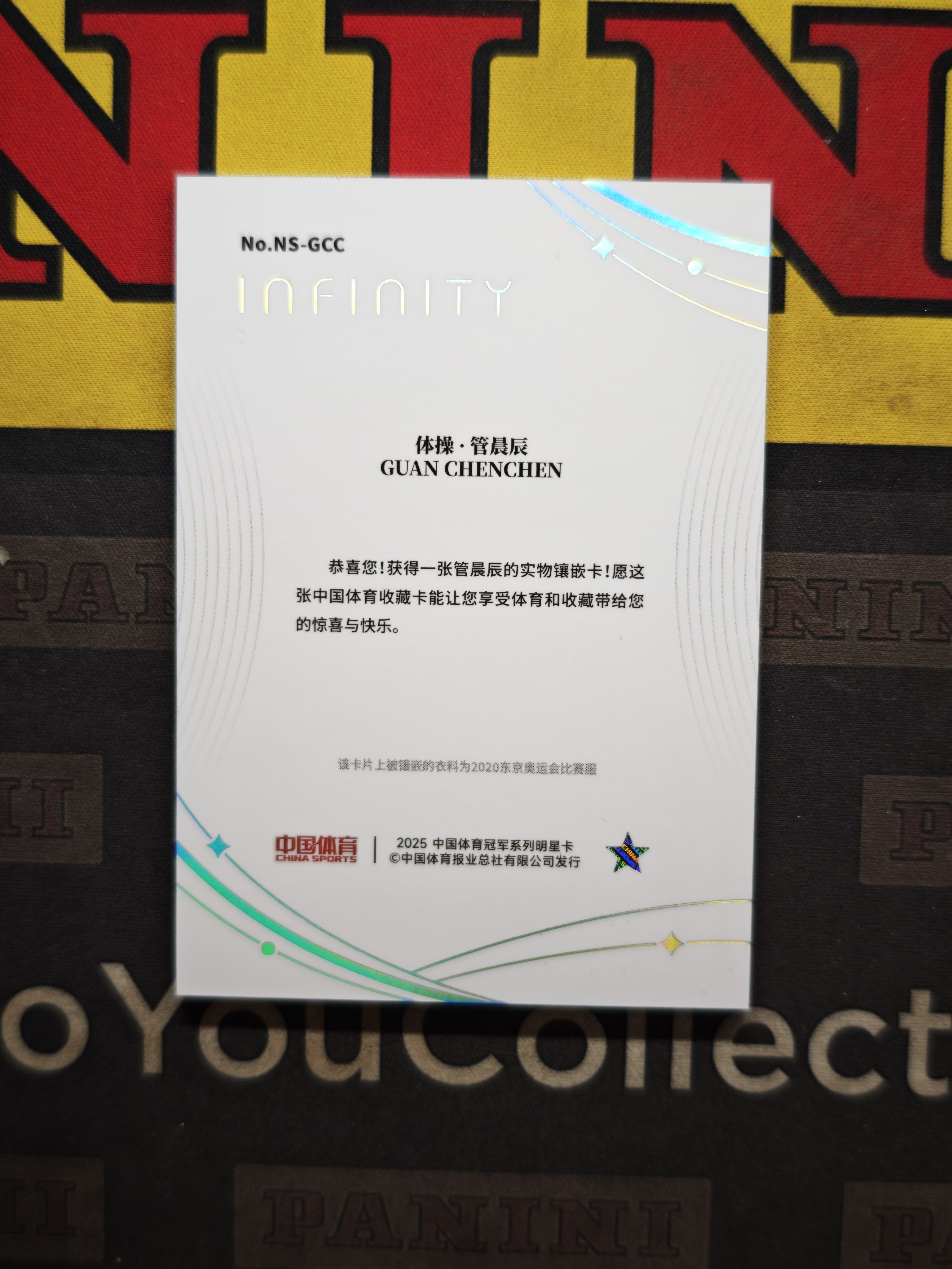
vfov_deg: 41.2
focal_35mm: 46
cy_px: 634
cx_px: 476
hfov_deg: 31.5
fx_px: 1687
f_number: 1.63
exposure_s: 1/100
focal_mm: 8.72
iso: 125
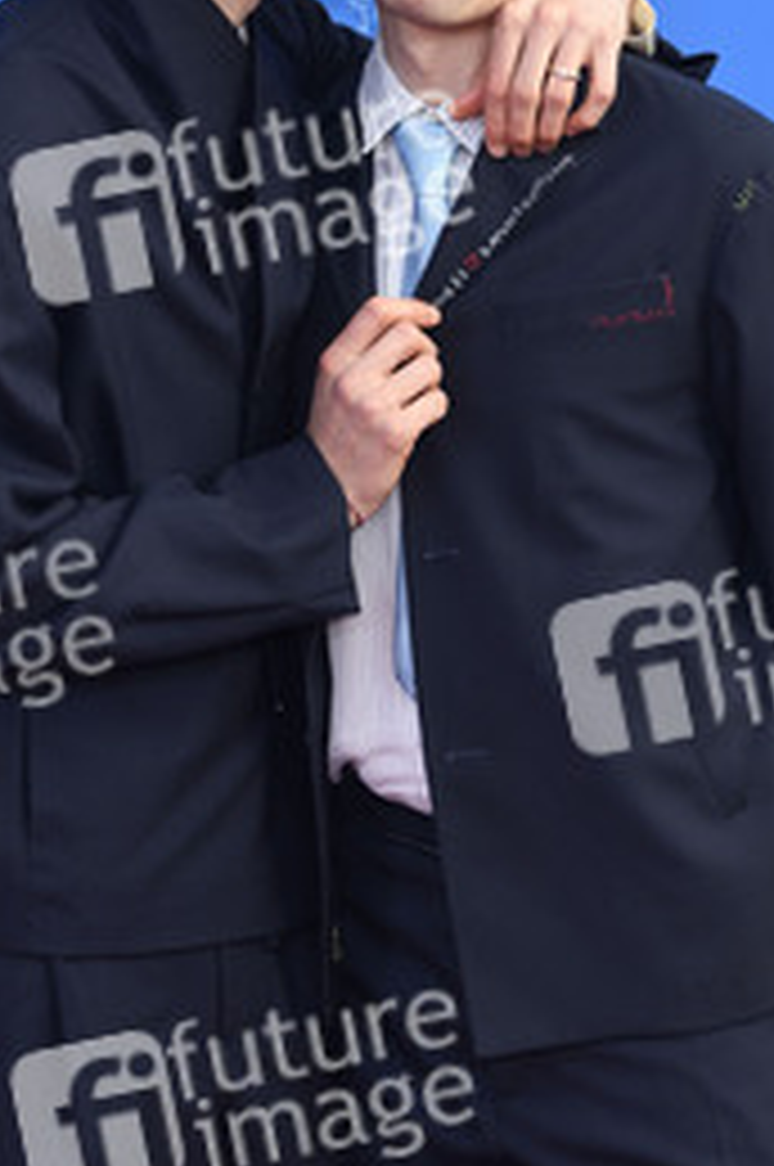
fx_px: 4494
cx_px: 374
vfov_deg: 14.8
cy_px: 423
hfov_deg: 9.8
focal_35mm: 139
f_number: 3.5
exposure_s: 1/800
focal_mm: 90
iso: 640
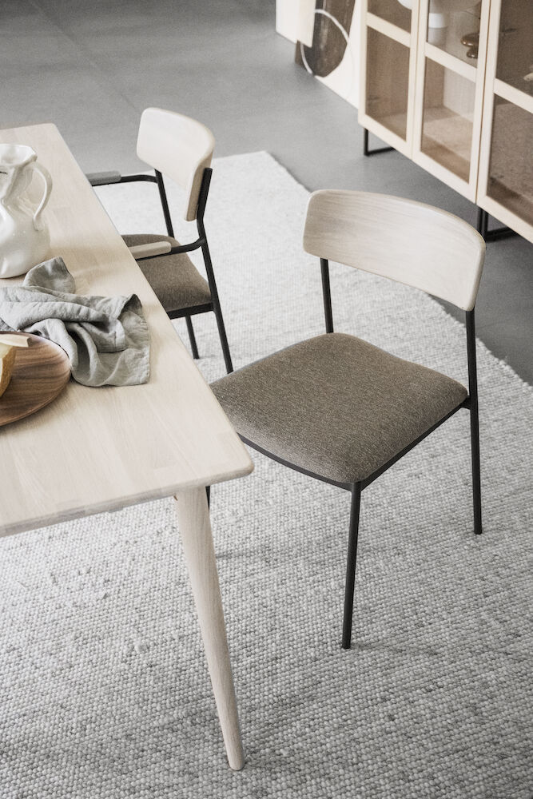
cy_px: 400
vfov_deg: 40.3
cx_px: 266
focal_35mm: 49
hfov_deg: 27.5
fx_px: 1088
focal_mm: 49
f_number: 4
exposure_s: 1/100
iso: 8000
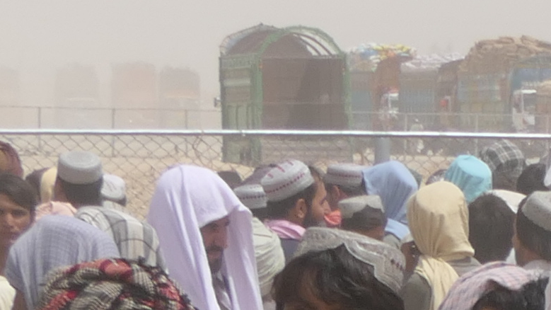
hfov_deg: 4.0
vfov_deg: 2.3
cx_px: 1702
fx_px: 7524
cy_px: 1229
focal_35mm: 515
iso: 125
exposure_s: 1/250
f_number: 10
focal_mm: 25.8
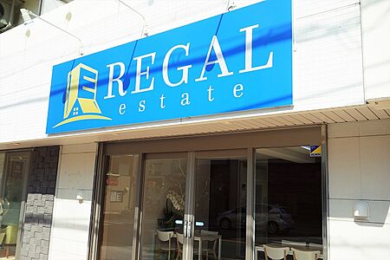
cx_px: 195
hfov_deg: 55.8
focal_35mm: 34
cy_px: 130
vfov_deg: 38.9
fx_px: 368
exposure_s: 1/500
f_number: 5.6
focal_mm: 12.62
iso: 125
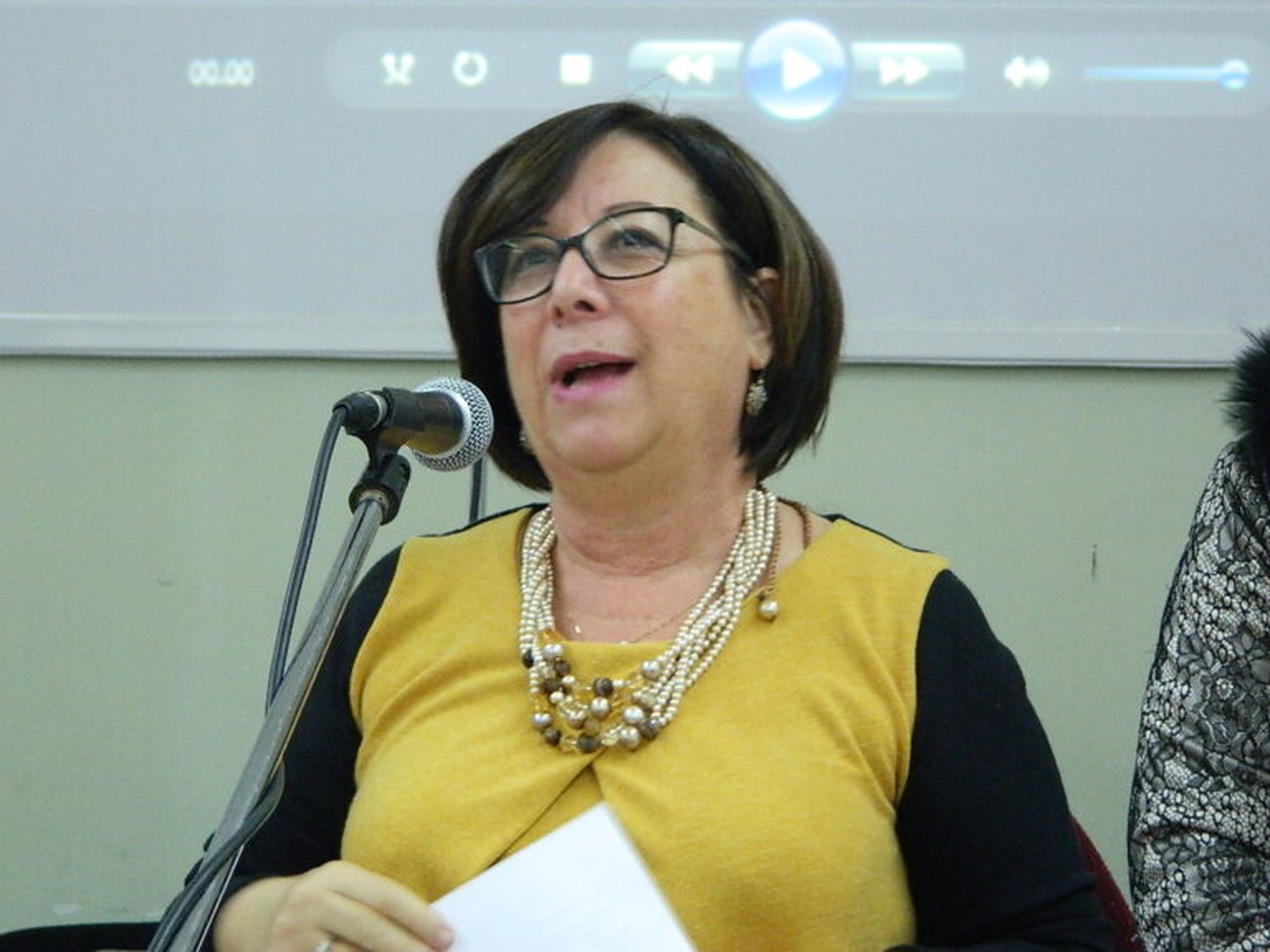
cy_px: 476
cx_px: 635
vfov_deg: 9.9
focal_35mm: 150
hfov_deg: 13.2
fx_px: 5503
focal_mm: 27
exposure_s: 1/10
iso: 560
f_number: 4.9
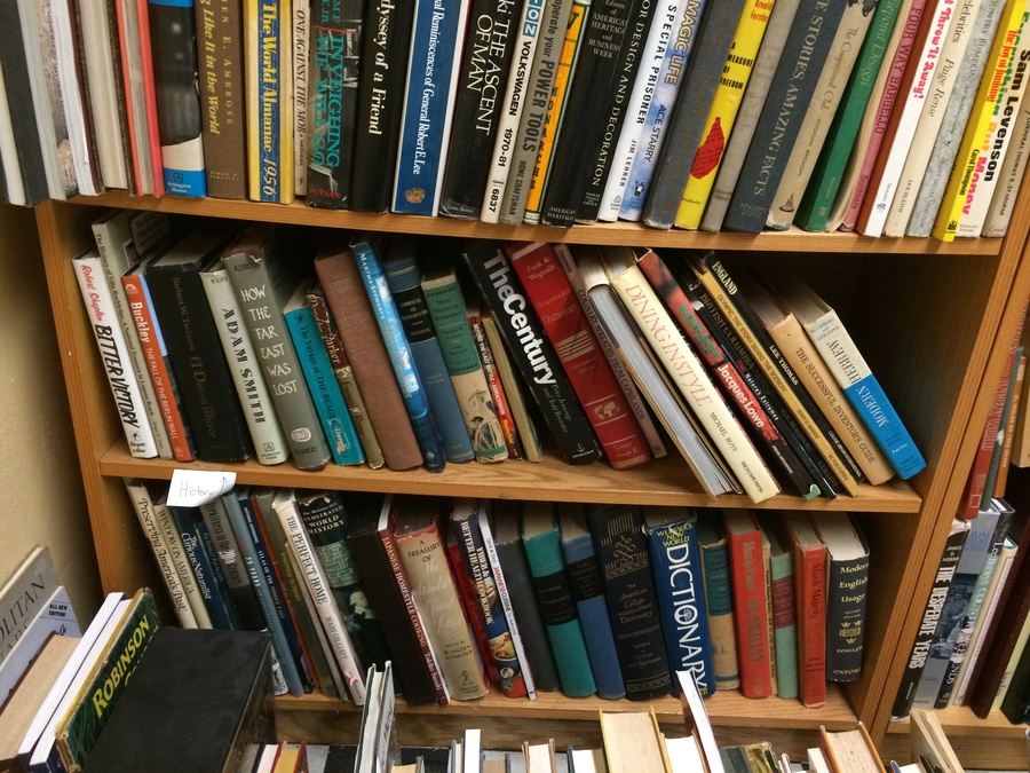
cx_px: 515
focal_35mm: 30
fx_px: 893
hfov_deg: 60.0
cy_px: 386
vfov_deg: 46.8
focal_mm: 4.12
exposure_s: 1/20
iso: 320
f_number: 2.2
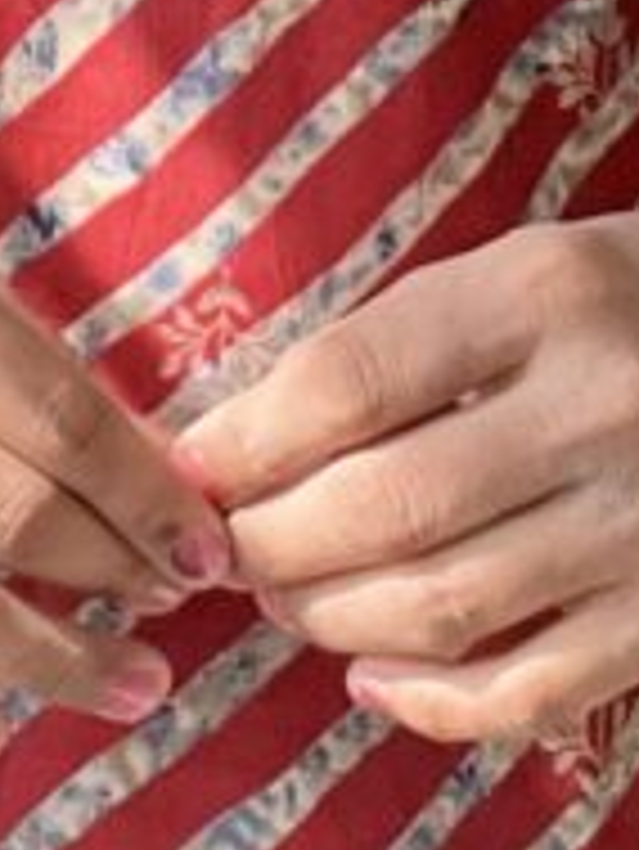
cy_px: -479
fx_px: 4155
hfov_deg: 8.8
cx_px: 58
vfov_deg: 11.2
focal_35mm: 169
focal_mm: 2.71
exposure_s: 1/50
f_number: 2.2
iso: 160
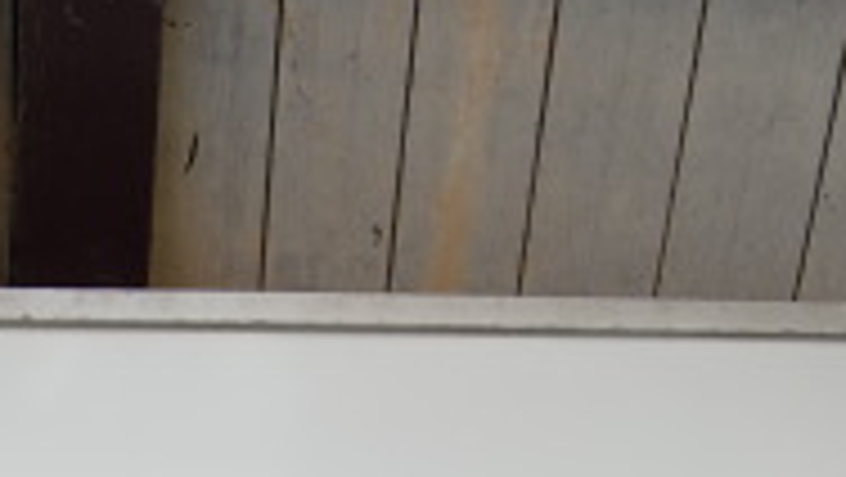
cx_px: 90
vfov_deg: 11.2
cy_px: 698
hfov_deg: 20.2
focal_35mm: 104
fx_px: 2334
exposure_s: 1/500
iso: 64
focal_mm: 4.9
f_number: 2.6
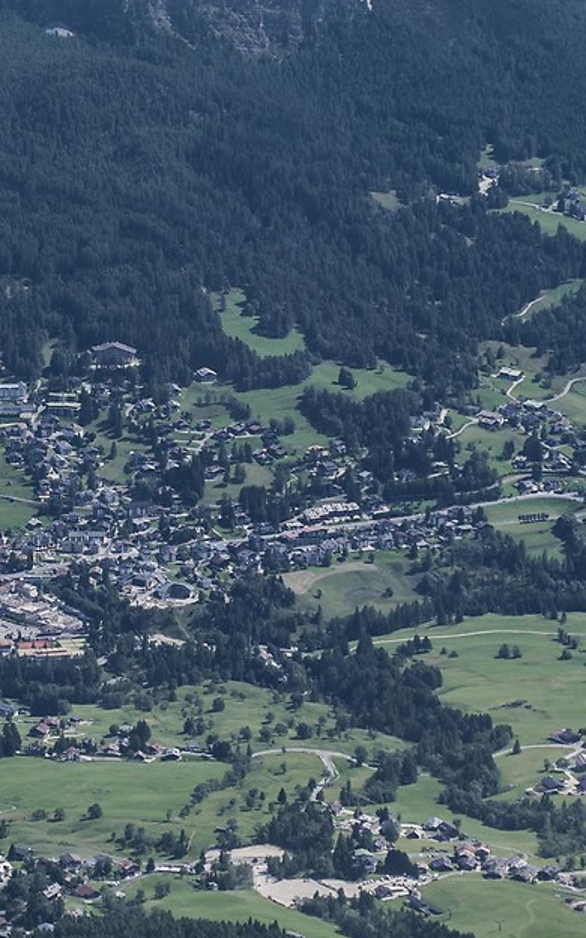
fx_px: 5008
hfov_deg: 6.7
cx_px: -107
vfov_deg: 10.7
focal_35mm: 196
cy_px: 327
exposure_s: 1/1250
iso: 64
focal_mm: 50
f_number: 3.5
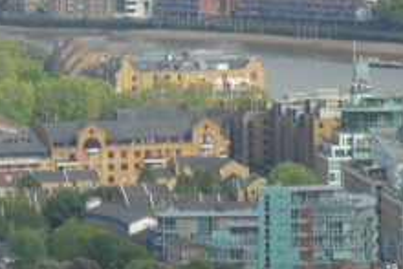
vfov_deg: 2.6
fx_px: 5982
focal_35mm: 534
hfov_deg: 3.9
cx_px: 176
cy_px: -176
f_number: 5.6
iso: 100
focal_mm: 98
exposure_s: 1/125
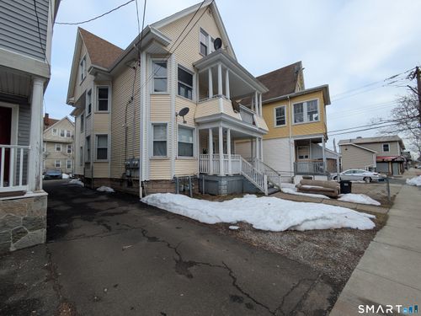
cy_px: 158
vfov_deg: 85.7
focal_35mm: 14
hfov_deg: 102.1
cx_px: 210
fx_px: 170
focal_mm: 1.83
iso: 51
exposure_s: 1/517
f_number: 2.2
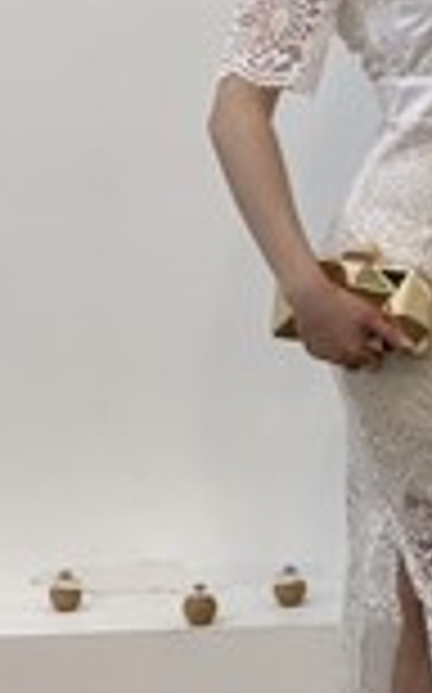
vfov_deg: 14.1
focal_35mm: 148
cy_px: 322
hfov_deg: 8.8
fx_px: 2793
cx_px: 432
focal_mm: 6
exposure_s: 1/100
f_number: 2
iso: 64
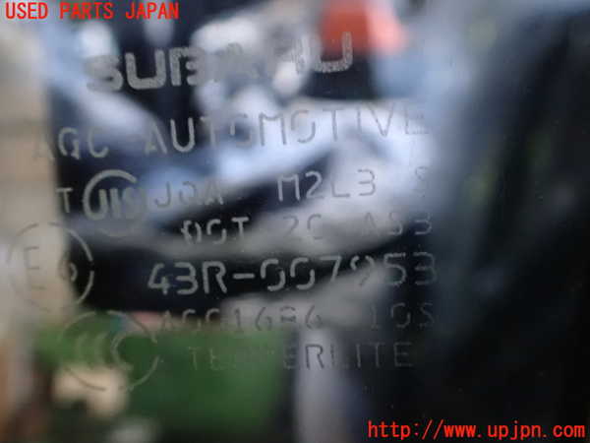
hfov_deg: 60.0
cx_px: 295
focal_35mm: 30
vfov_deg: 46.8
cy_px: 222
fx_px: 511
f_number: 2.3
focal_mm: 5.4
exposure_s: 1/20
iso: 1600
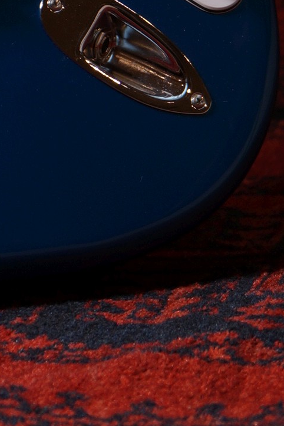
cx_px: -196
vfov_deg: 4.0
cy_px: -299
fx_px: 6046
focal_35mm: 511
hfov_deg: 2.7
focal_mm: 90
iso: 100
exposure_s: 1/20
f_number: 5
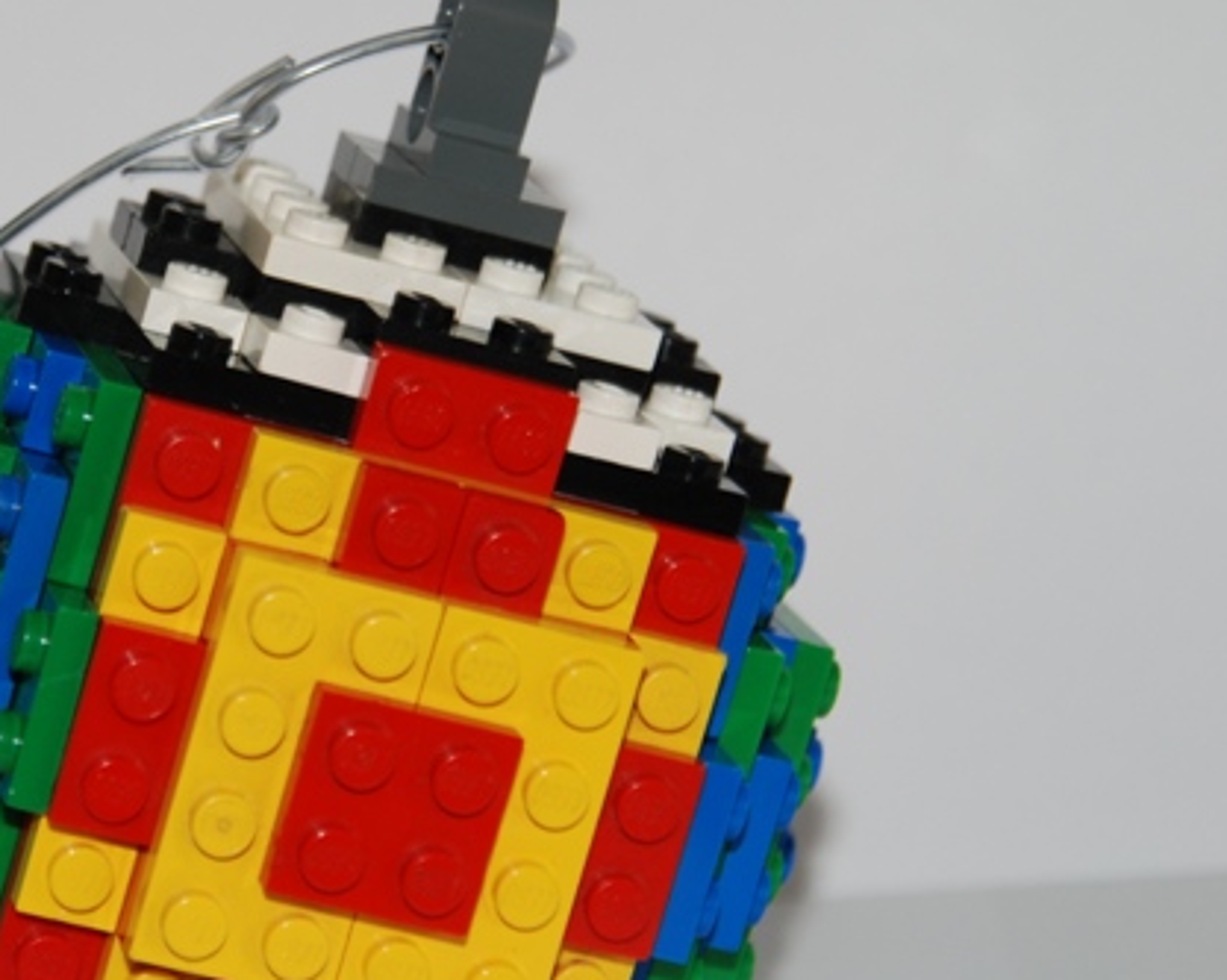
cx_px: 171
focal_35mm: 176
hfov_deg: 10.9
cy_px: 547
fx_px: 6383
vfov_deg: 8.8
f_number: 5.3
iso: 200
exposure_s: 1/60
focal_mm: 65
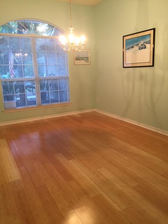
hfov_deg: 48.2
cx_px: 84
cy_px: 112
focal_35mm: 29
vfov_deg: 61.7
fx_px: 188
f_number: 2.2
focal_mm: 4.15
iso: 100
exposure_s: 1/30
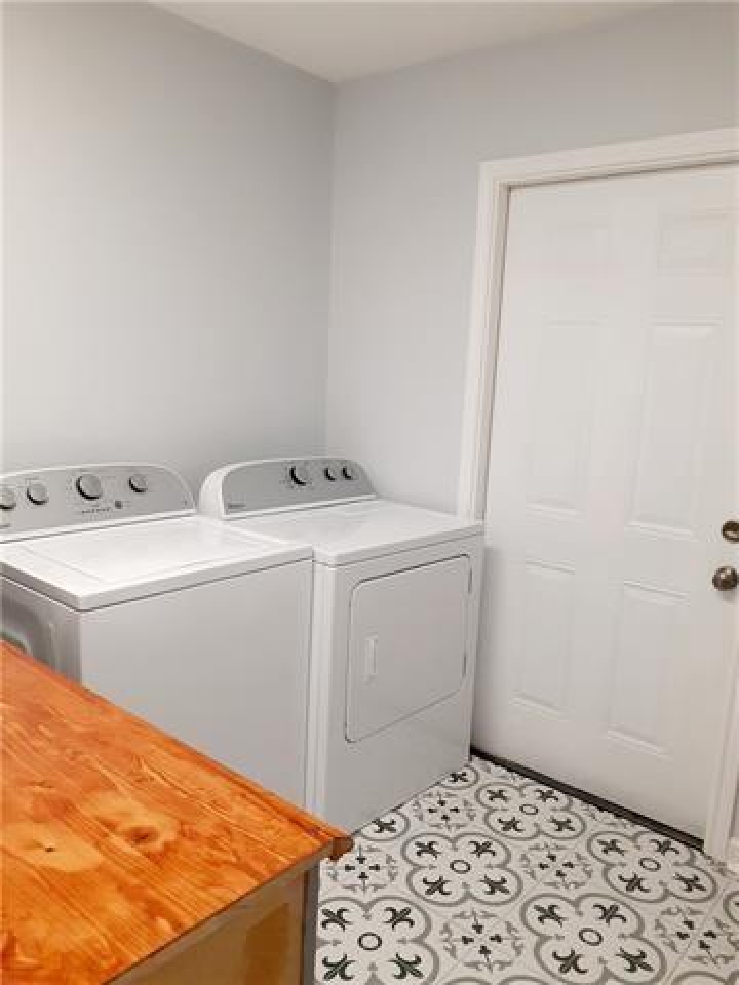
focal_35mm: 27
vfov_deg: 65.3
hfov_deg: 51.4
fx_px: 769
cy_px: 492
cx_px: 370
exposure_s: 1/60
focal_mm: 3.6
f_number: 1.9
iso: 100
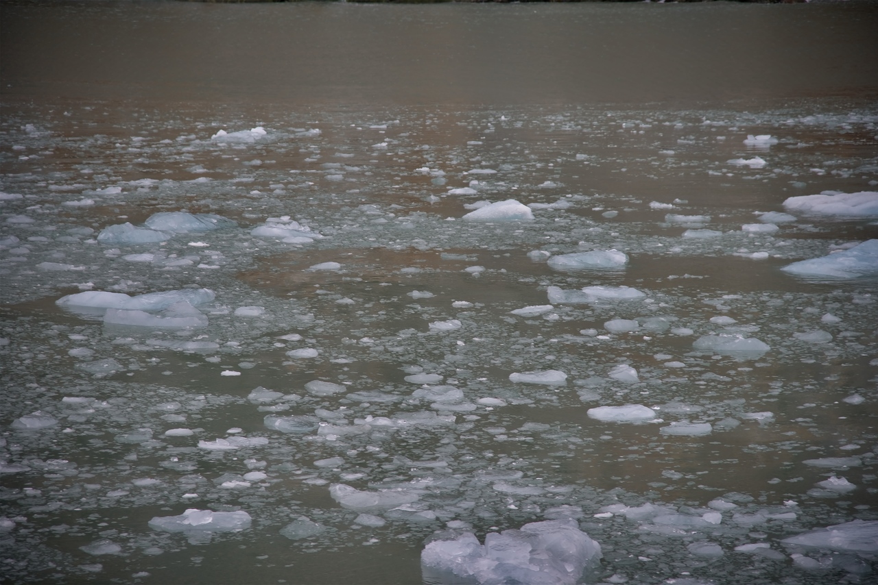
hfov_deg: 17.1
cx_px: 439
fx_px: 2927
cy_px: 292
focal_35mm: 120
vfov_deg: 11.4
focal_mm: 120
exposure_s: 1/250
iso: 100
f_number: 4.5
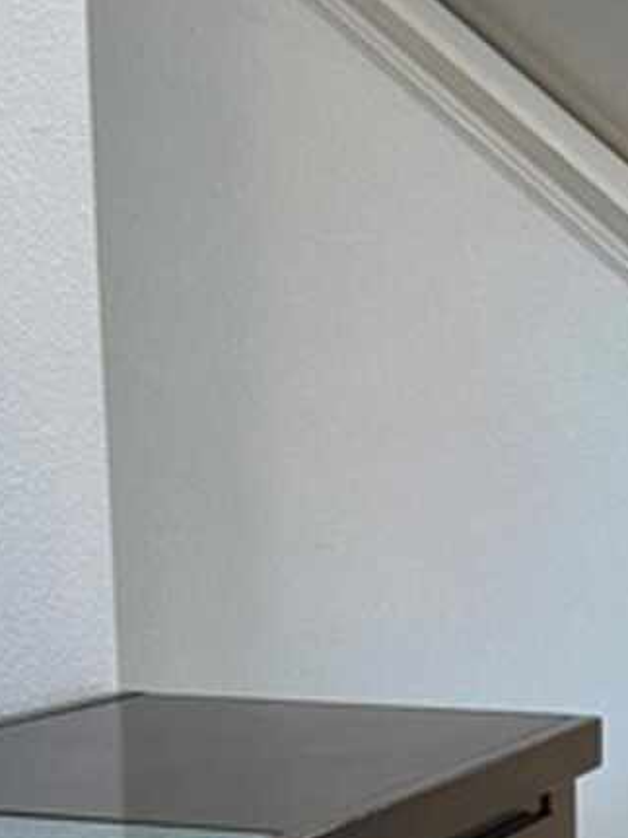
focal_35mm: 95
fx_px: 2299
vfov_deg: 20.0
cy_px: 846
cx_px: 766
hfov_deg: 15.0
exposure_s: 1/60
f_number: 1.78
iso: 160
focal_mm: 6.86
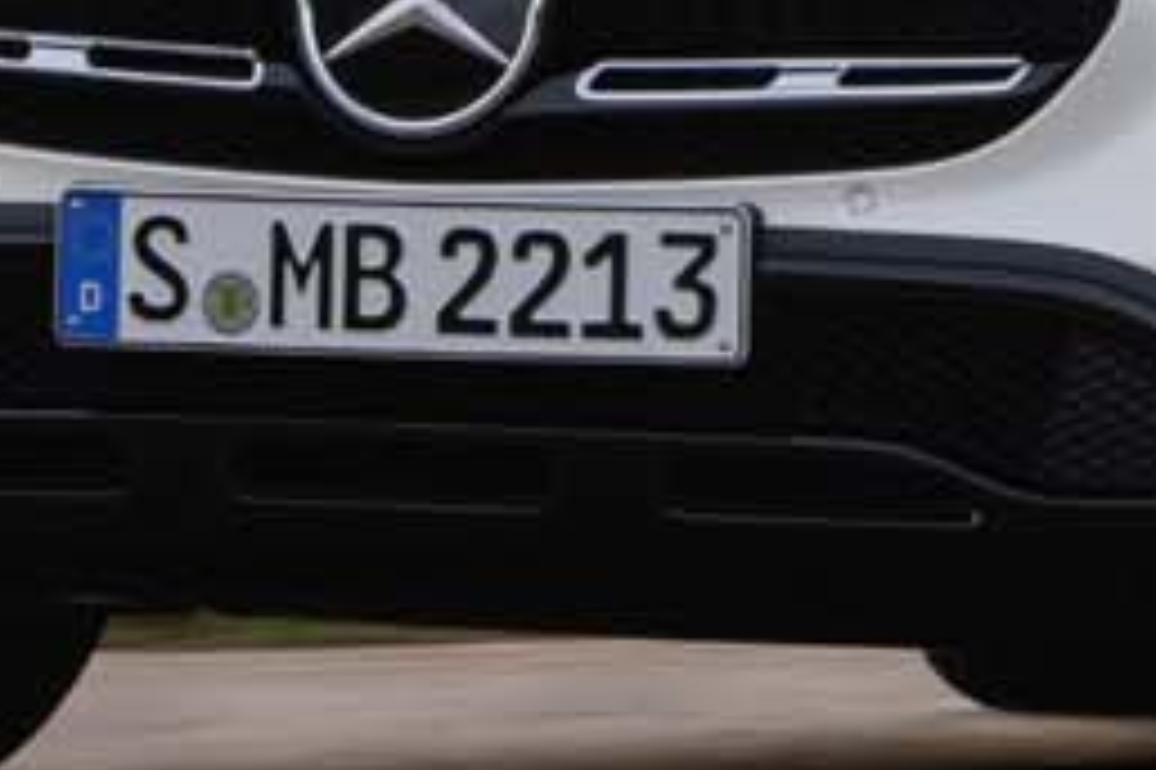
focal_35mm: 884
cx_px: 1736
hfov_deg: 2.3
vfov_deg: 1.5
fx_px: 28367
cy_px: -1252
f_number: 16
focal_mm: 140
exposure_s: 1/20
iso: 100
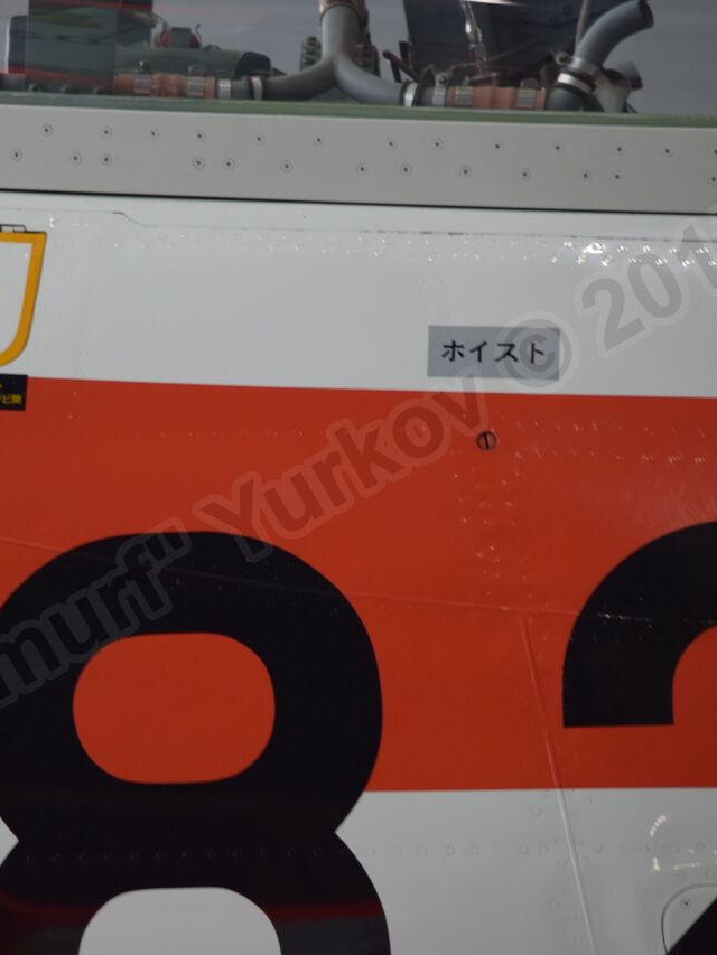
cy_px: 478
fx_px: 11064
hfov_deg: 3.7
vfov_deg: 4.9
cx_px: 97
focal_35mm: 401
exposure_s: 1/60
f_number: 5
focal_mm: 185
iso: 450
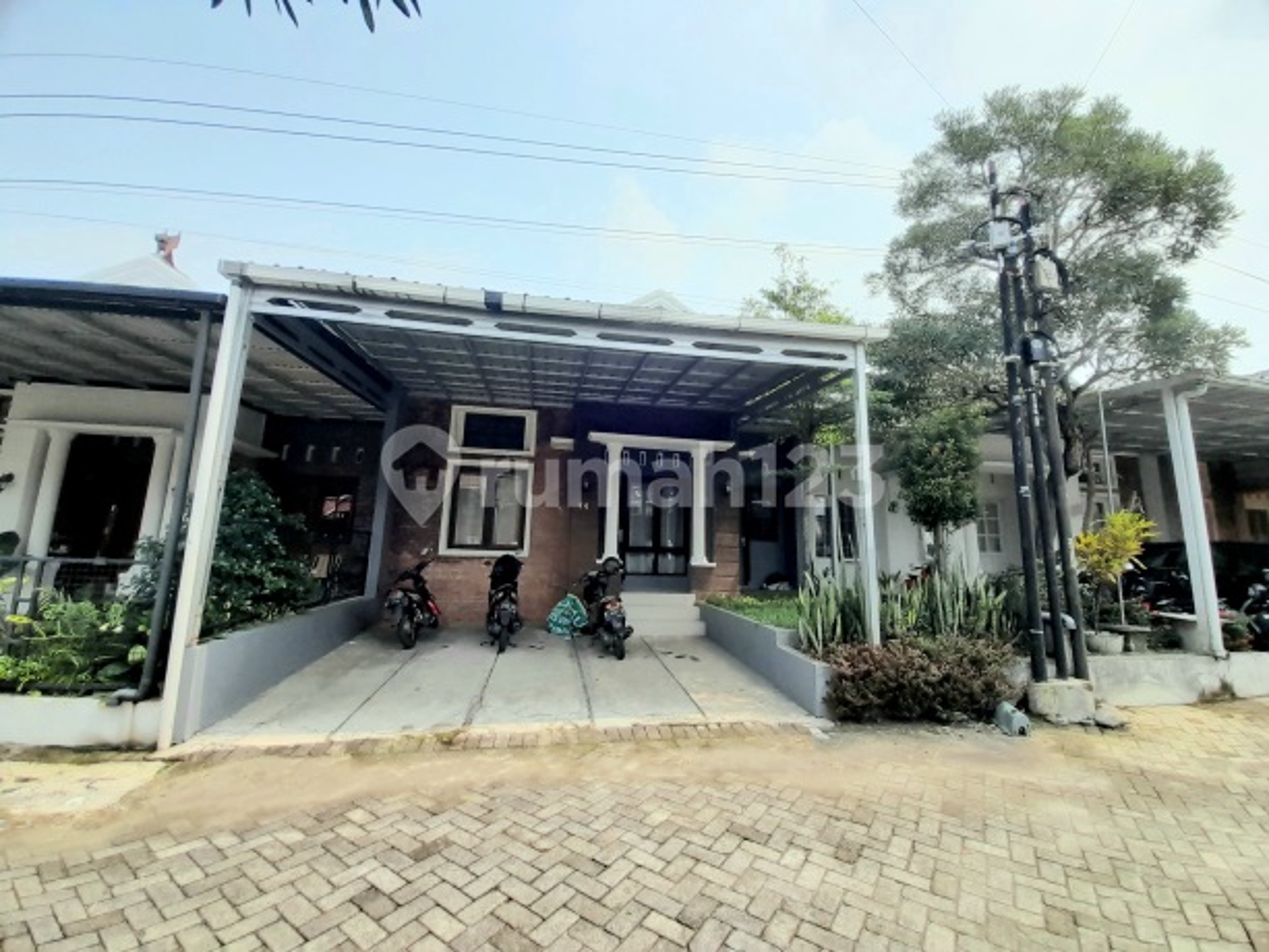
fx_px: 477
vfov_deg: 89.9
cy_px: 476
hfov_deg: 106.2
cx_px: 634
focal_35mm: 13
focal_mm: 1.13
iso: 40
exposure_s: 1/909
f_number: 2.2
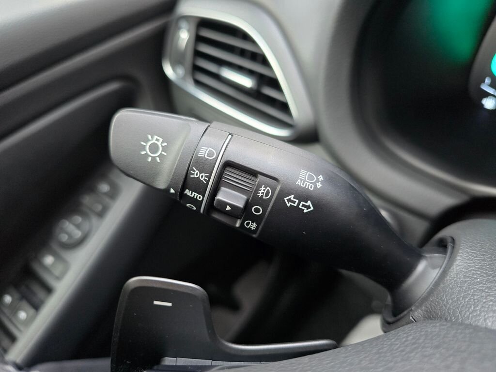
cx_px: 248
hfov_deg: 73.9
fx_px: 330
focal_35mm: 23
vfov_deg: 58.9
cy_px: 186
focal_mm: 6.3
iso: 640
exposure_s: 1/120
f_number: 1.7
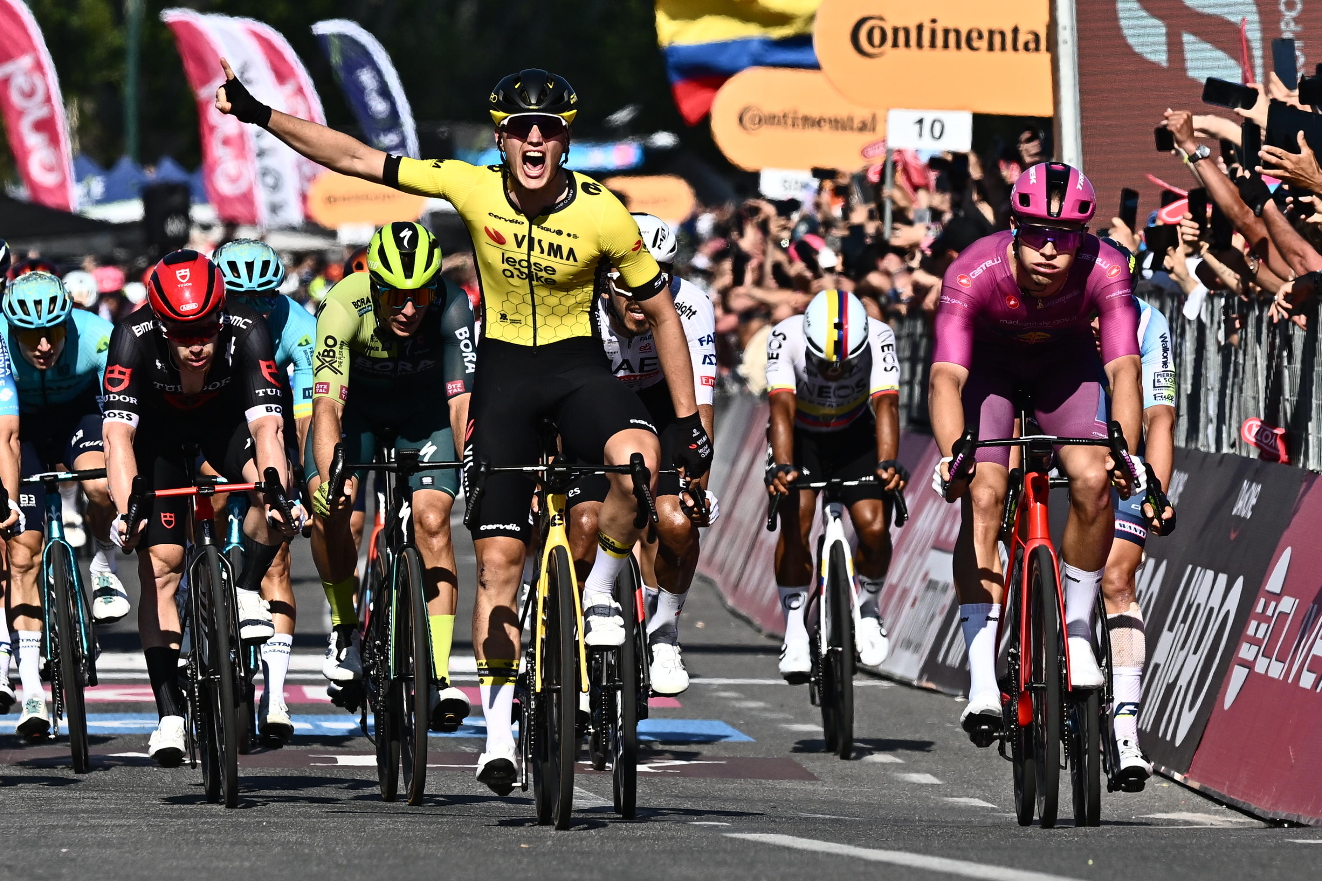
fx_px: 8078
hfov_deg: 9.4
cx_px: 661
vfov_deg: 6.2
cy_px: 440
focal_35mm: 220
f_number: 5.6
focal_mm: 220
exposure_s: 1/2500
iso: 200
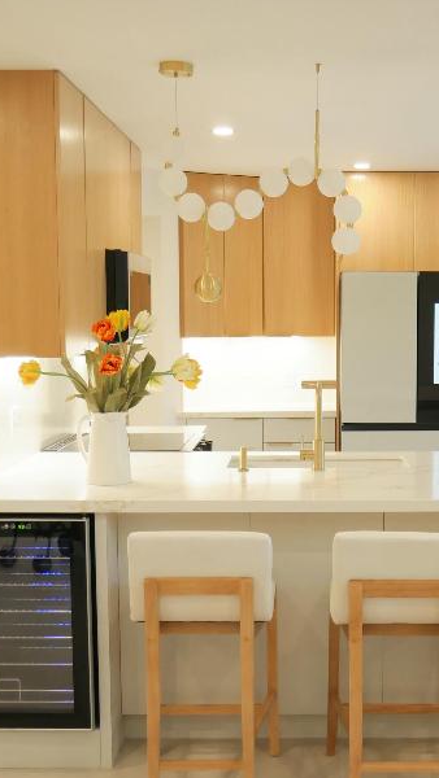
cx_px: 314
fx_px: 1075
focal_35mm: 52
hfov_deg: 22.9
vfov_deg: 39.8
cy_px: 443
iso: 200
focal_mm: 14
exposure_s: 1/80
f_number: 3.5
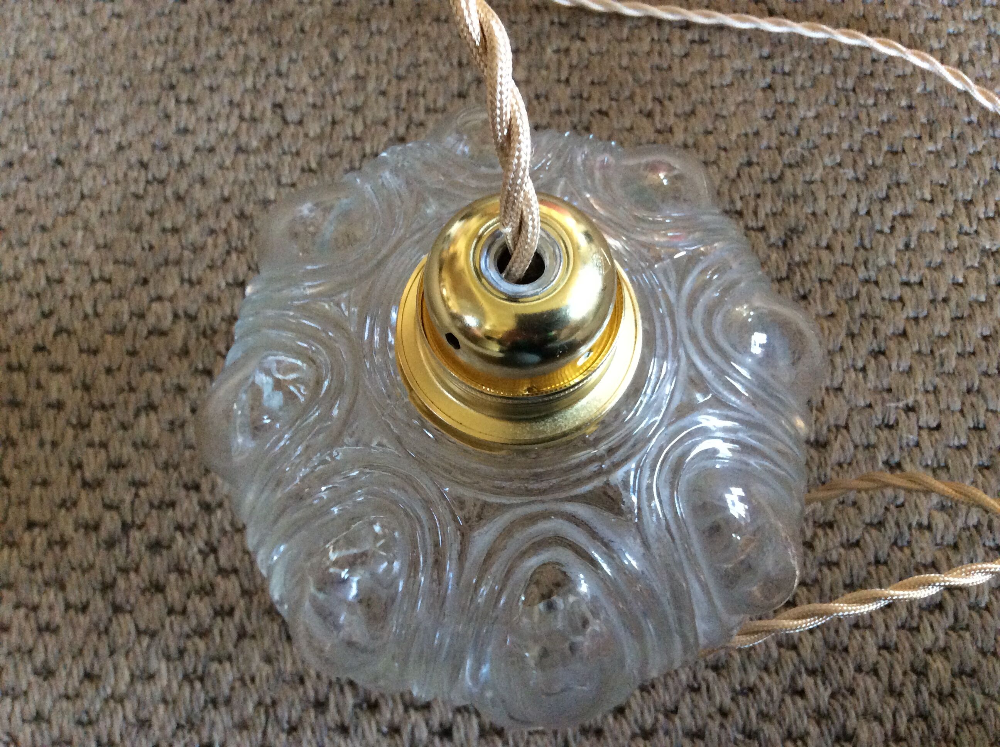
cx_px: 500
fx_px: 923
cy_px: 374
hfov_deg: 56.9
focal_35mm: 32
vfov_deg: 44.1
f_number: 2.4
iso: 250
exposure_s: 1/25
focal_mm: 3.3
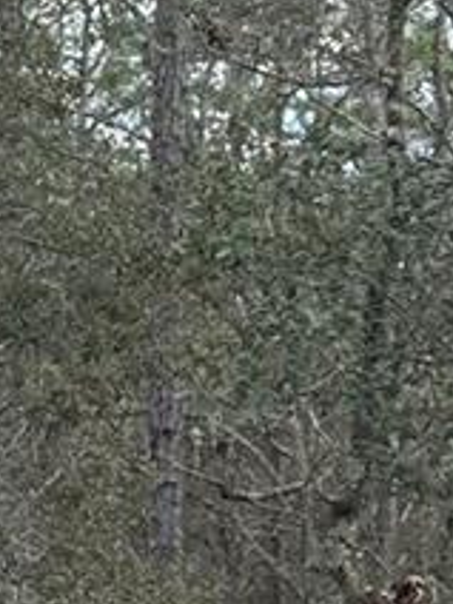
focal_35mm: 272
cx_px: -108
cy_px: 276
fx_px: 4746
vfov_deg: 7.3
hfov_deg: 5.4
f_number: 1.78
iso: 64
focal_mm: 6.86
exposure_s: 1/1272
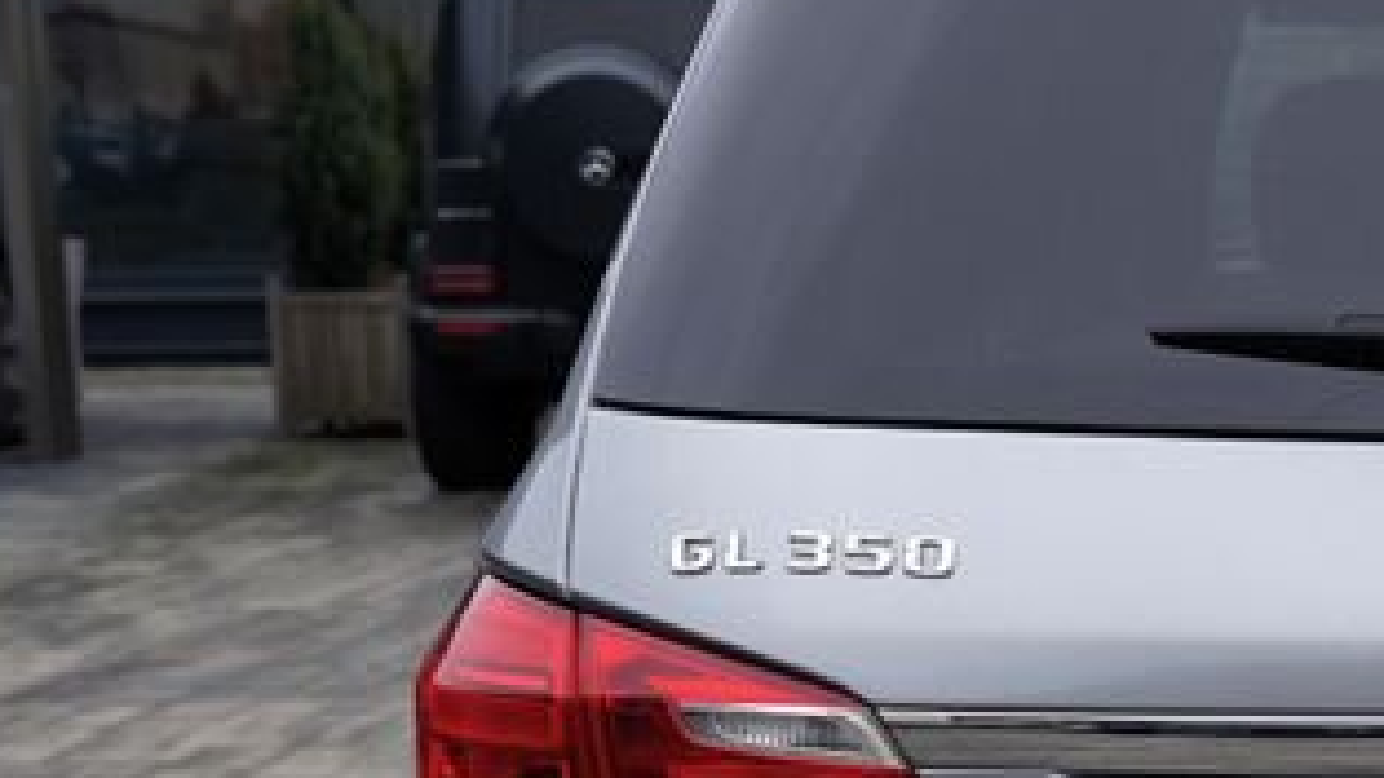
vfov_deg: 10.6
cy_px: 813
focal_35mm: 113
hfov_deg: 17.8
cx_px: 1782
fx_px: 4147
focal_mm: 33
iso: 100
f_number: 4
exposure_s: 1/80
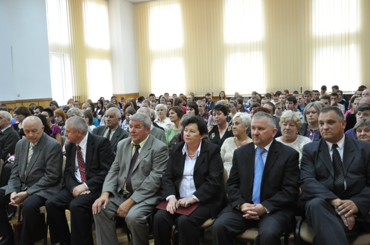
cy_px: 122
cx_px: 185
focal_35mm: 36
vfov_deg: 36.8
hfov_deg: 53.2
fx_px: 369
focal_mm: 24
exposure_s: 1/30
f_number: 4
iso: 1000
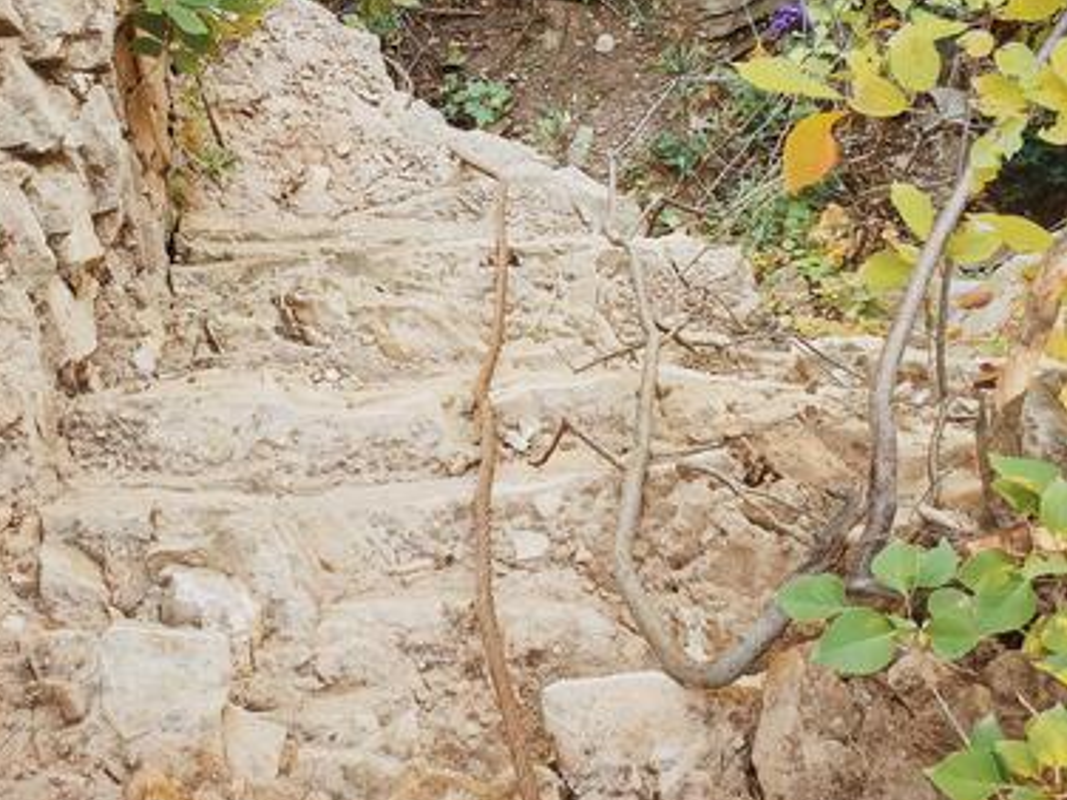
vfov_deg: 25.4
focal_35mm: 57
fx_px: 1757
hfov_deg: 33.6
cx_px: 394
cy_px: 226
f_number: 2.2
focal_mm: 4.15
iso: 32
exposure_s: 1/30
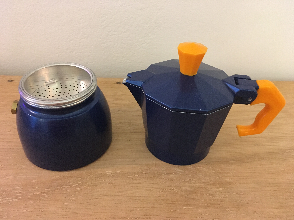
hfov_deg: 61.7
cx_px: 147
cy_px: 110
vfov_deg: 48.2
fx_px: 246
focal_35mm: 29
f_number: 2.2
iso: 250
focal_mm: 4.15
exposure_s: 1/17
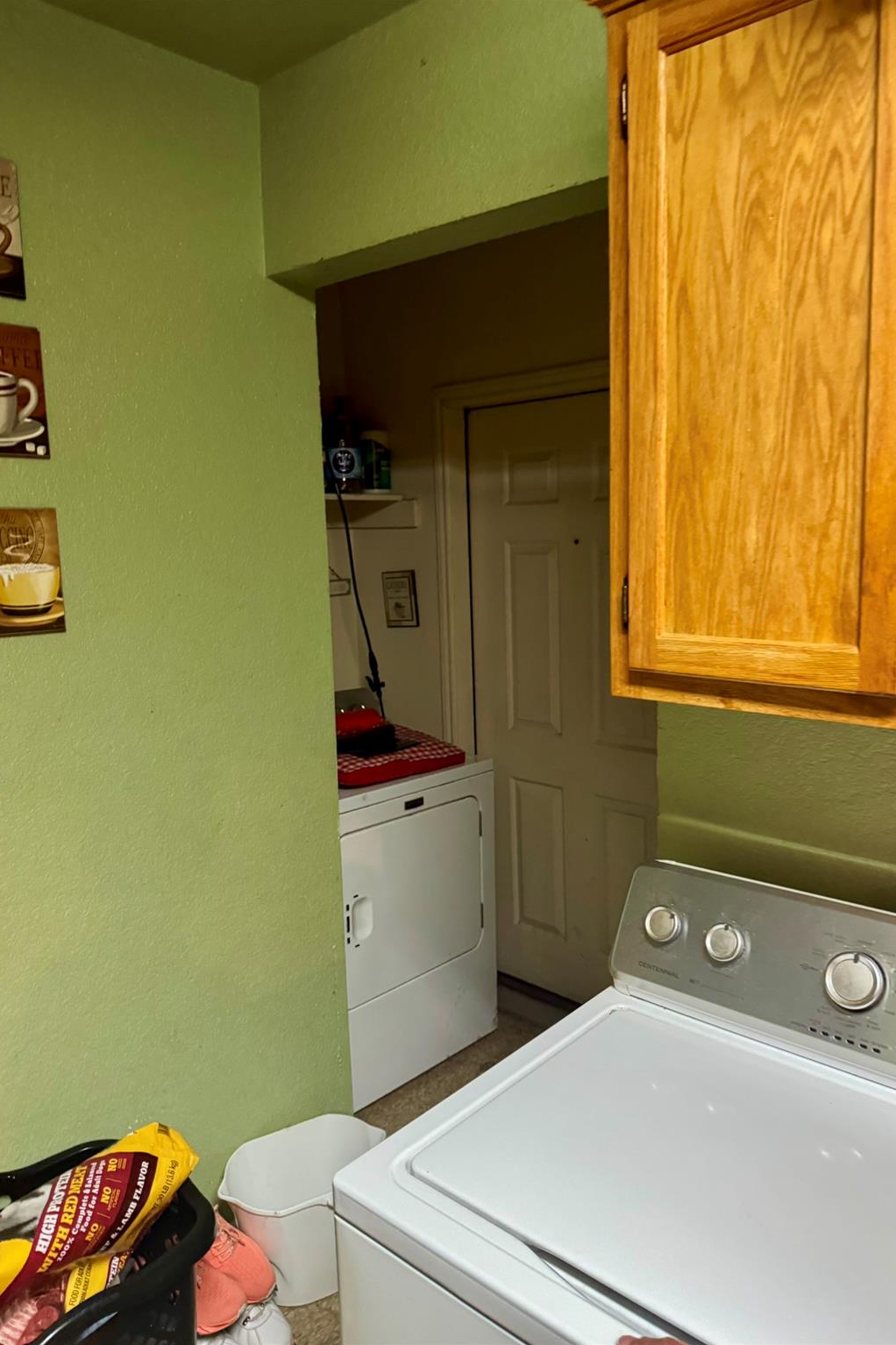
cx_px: 499
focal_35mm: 25
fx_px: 934
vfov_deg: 71.5
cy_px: 672
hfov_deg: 51.2
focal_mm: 6.76
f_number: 1.78
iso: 400
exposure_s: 1/60
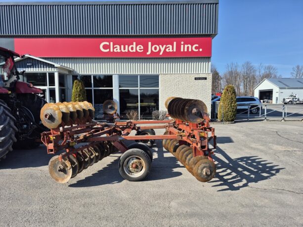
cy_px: 114
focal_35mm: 23
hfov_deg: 73.9
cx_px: 152
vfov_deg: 58.9
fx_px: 201
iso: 25
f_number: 1.8
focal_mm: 5.4
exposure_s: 1/1516
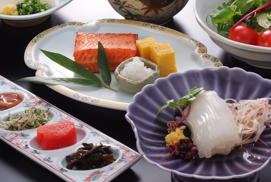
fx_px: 957
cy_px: 57
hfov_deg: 16.1
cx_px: 129
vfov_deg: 10.8
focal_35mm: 127
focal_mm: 44
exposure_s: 1/125
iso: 100
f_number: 13
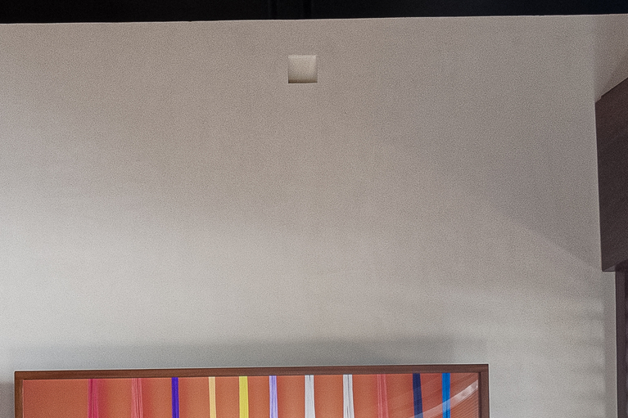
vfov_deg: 14.9
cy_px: 603
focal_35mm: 86
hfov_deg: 22.0
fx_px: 1500
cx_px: -111
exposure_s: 1/25
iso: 500
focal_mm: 16
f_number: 13
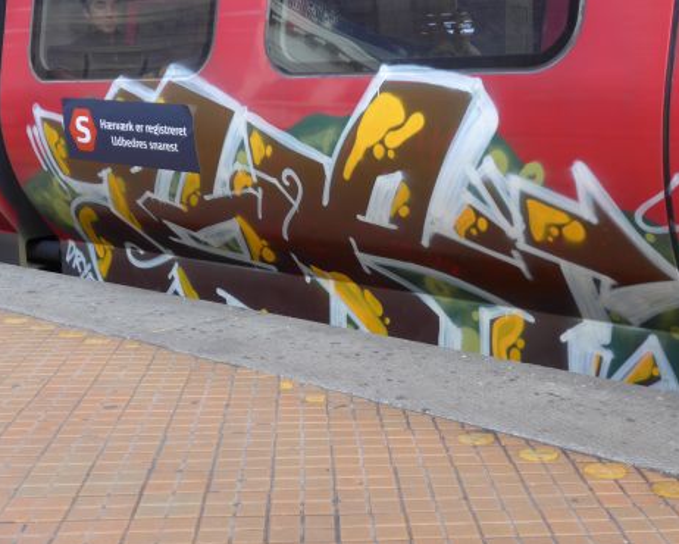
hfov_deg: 33.6
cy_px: 274
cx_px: 356
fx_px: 1126
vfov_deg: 27.2
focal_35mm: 56
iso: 250
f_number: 3.4
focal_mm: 11.3
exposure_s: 1/60
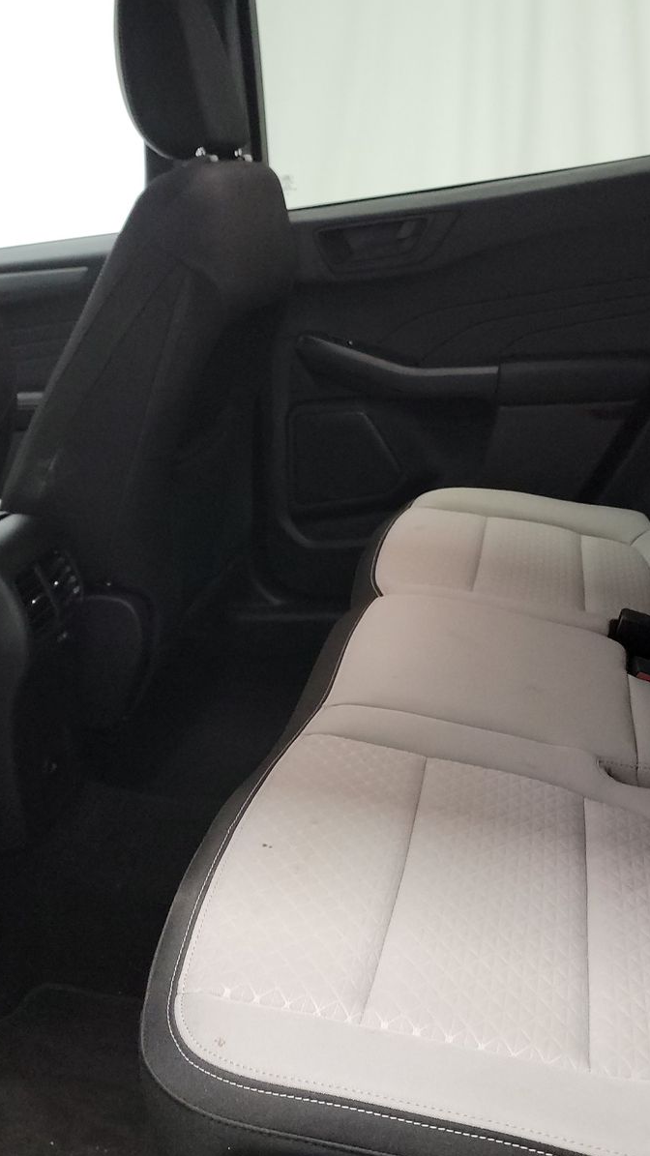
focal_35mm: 35
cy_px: 578
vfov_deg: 56.6
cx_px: 343
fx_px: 1073
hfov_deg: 33.7
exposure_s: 1/59
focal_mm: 6.7
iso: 1792
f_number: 1.8
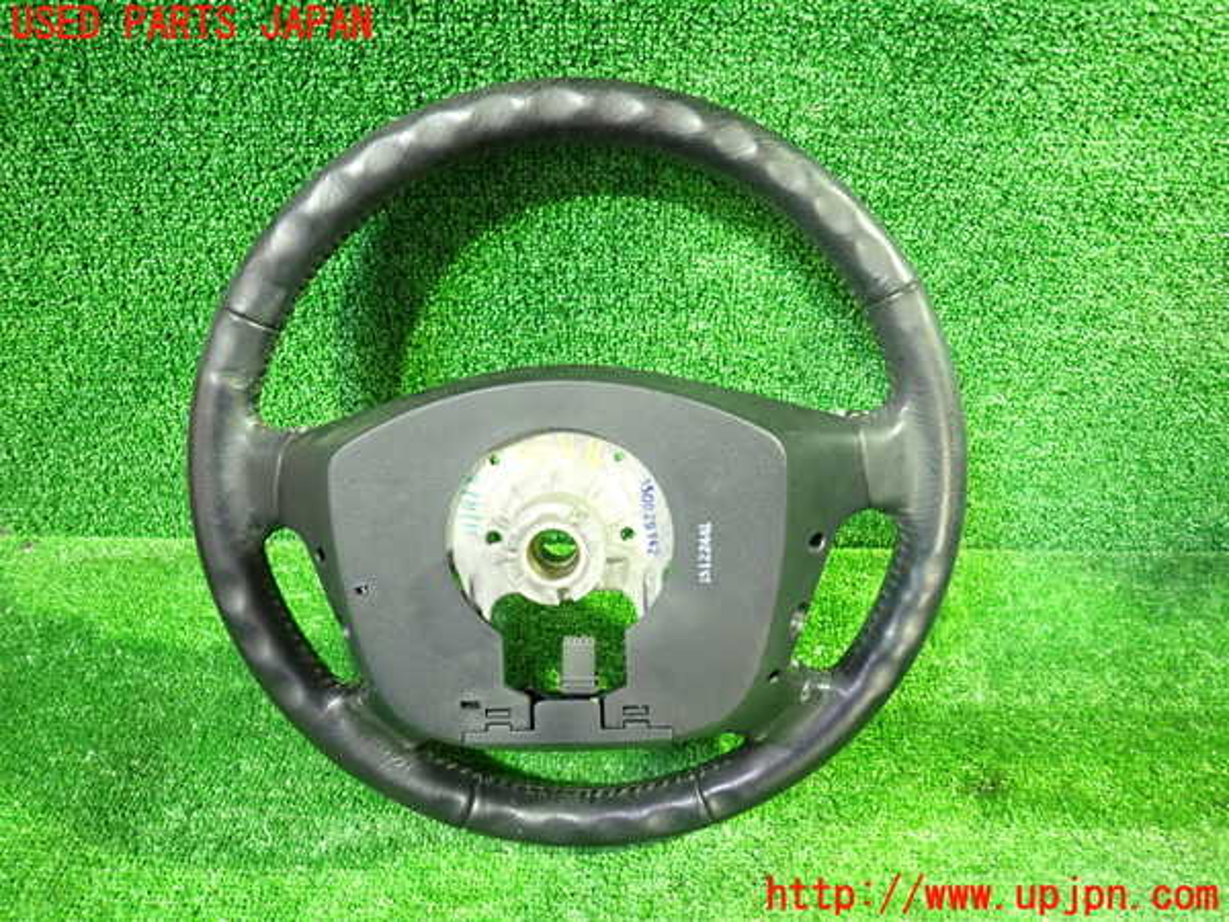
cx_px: 614
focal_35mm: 25
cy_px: 461
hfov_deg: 69.4
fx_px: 888
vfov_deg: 54.9
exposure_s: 1/15
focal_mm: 4.5
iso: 800
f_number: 2
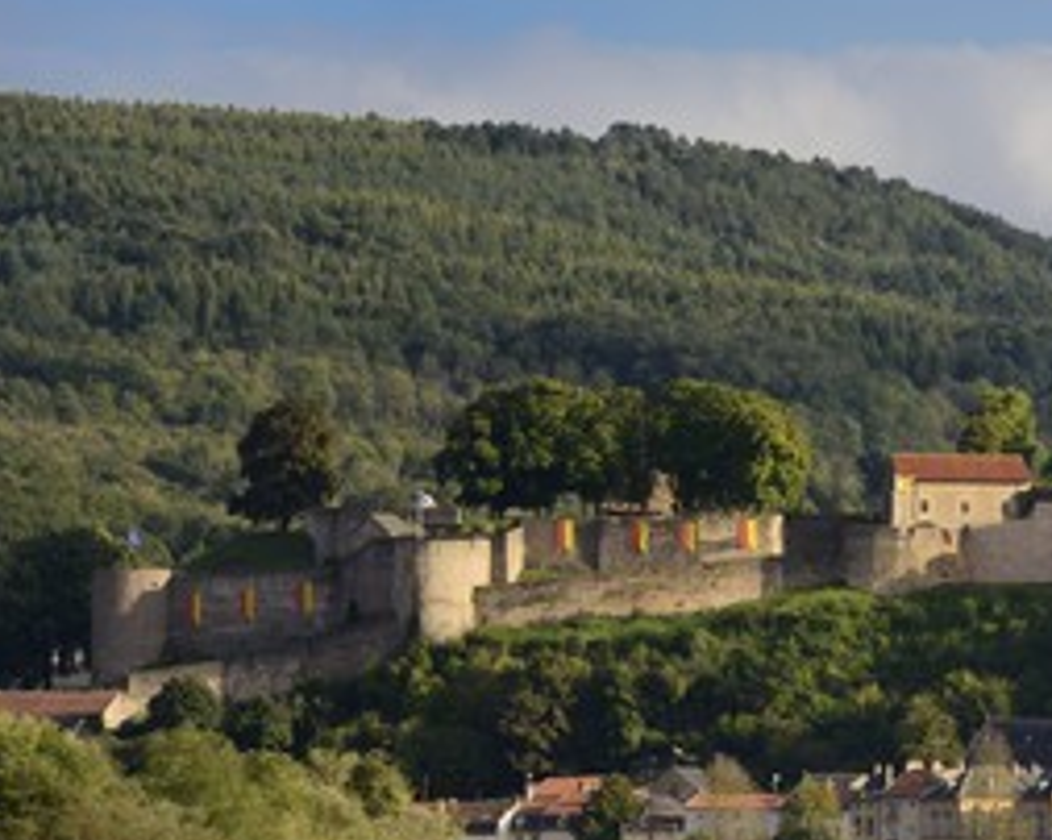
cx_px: 832
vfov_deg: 5.0
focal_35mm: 312
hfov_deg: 6.2
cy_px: 553
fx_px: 9707
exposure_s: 1/250
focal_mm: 200
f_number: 10
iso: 200
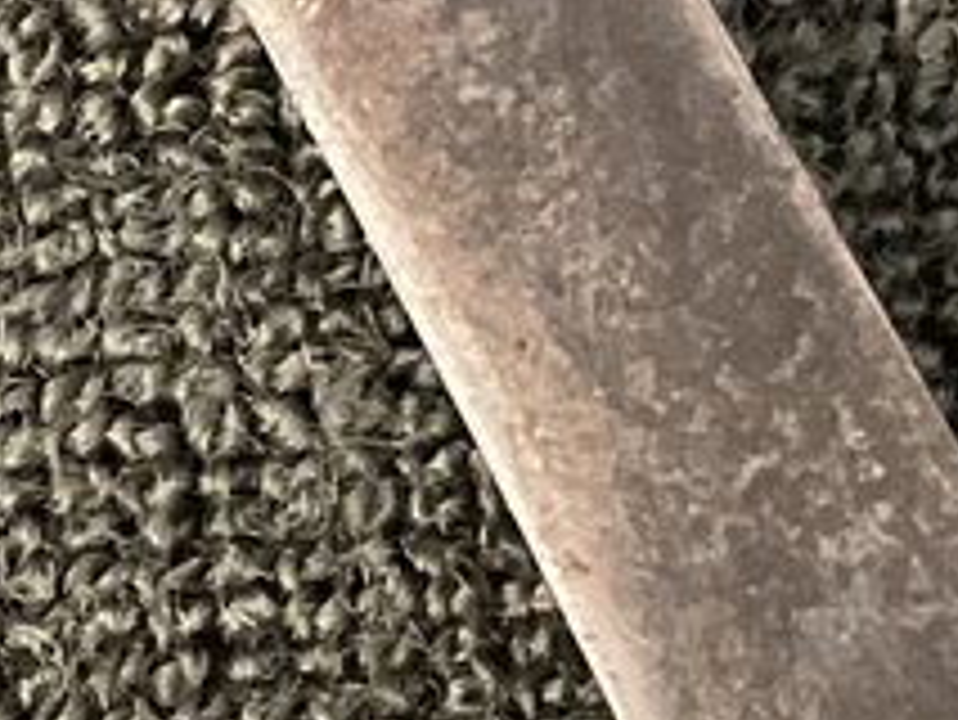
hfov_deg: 9.5
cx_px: -142
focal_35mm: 206
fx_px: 5704
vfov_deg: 7.2
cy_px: 529
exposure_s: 1/20
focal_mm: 3
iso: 500
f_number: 1.8
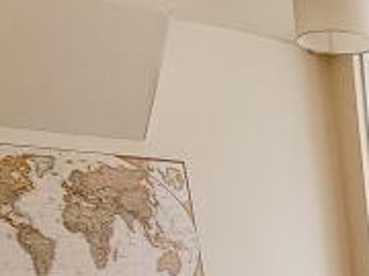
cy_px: 607
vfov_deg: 14.8
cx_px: 554
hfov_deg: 21.9
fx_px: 789
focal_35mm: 74
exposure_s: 1/100
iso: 50
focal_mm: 2.2
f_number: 2.2
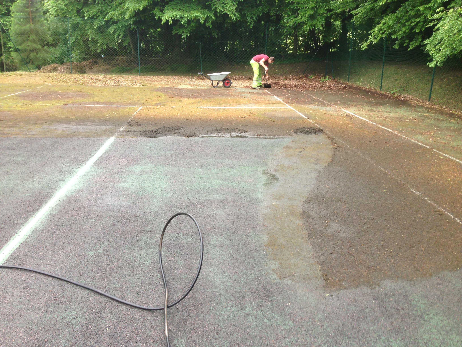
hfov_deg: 55.4
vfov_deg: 42.9
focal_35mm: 33
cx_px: 231
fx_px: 440
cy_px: 174
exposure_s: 1/20
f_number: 2.4
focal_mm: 4.13
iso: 64
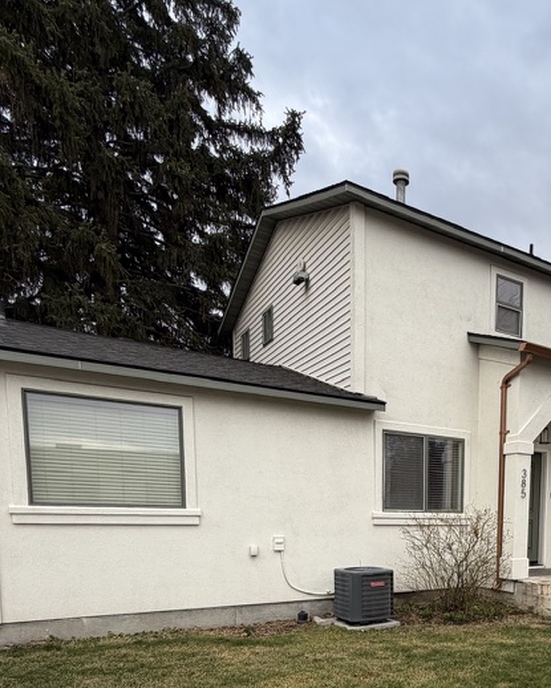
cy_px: 575
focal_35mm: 27
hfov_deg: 49.9
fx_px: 550
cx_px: 445
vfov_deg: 57.9
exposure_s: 1/363
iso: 50
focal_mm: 2.22
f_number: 2.2
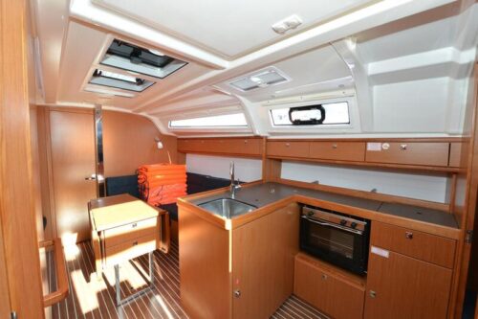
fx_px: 186
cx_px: 239
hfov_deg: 104.3
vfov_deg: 81.2
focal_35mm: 14
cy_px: 160
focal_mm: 14
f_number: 10
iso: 1250
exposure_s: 1/80
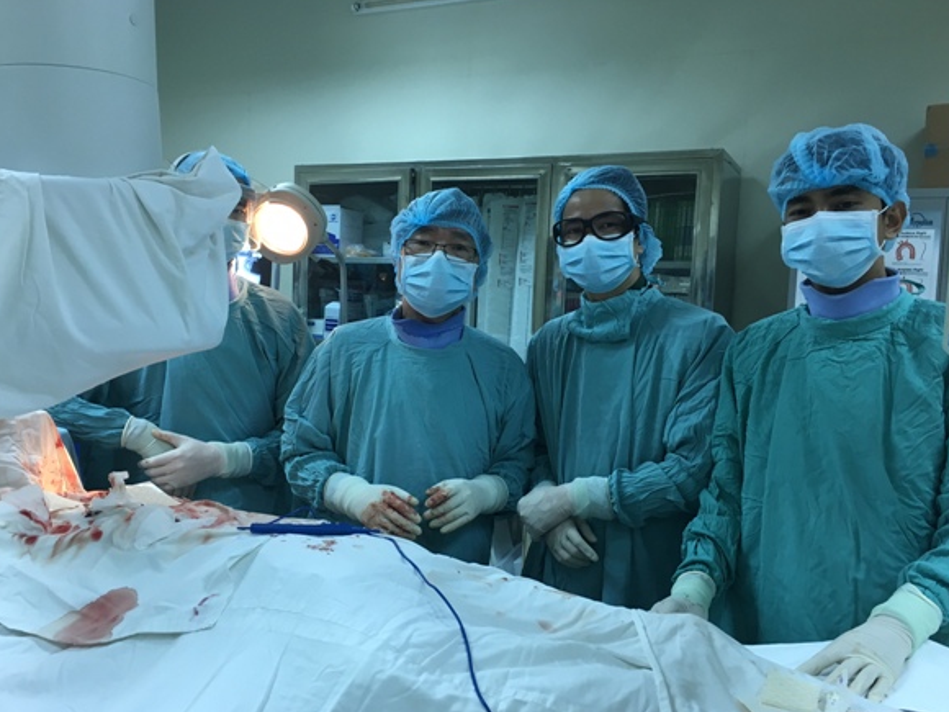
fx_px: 877
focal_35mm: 32
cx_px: 440
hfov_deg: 56.8
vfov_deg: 44.1
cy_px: 375
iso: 64
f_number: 2.2
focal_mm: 4.15
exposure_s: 1/33
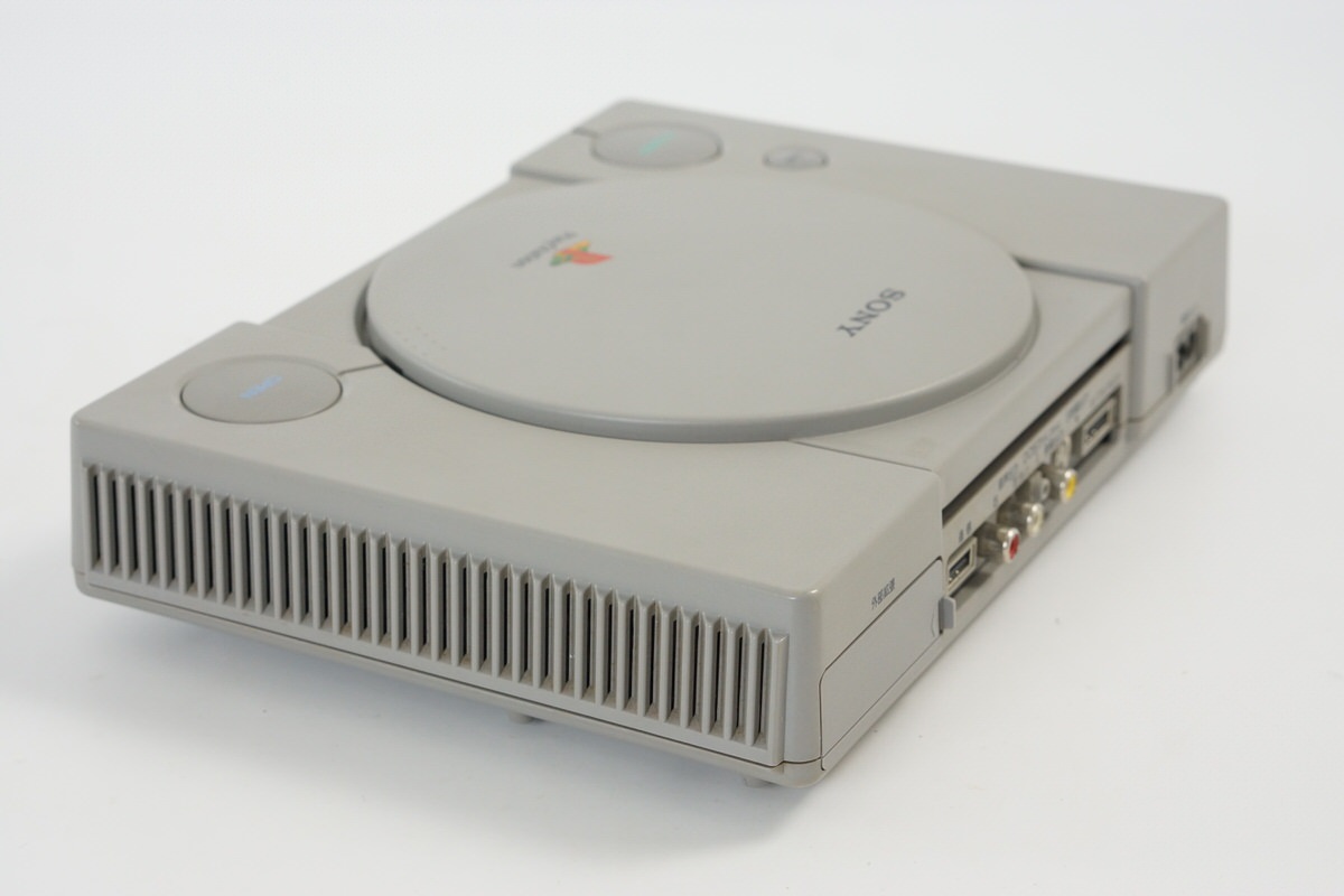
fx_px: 2800
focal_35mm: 75
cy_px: 448
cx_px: 672
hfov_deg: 27.0
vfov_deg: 18.2
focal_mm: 50
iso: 800
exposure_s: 1/80
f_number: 6.3
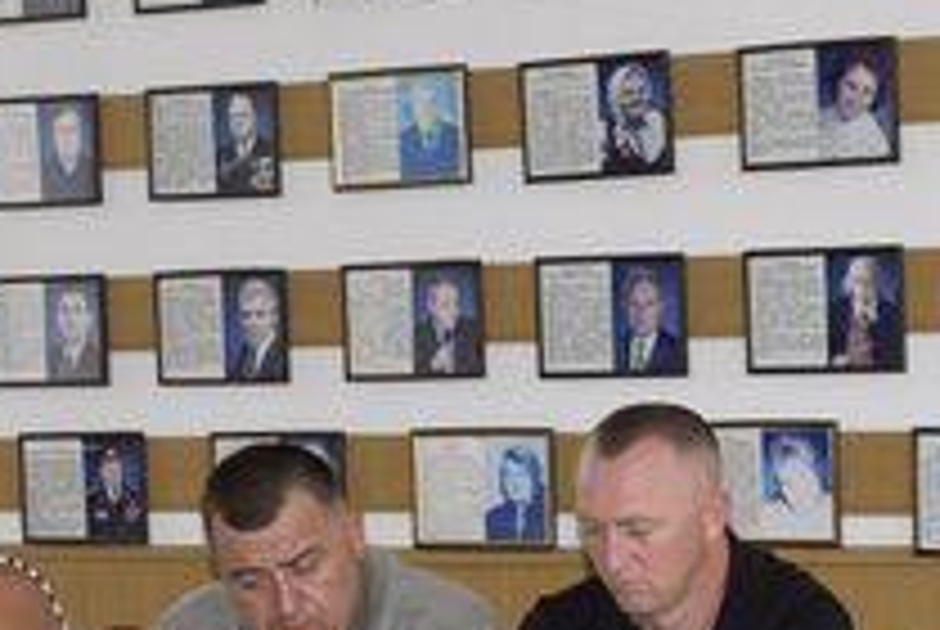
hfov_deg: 14.6
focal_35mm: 140
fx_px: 3661
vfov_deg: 9.8
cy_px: 313
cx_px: 504
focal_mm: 26
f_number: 5
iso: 400
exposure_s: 1/160
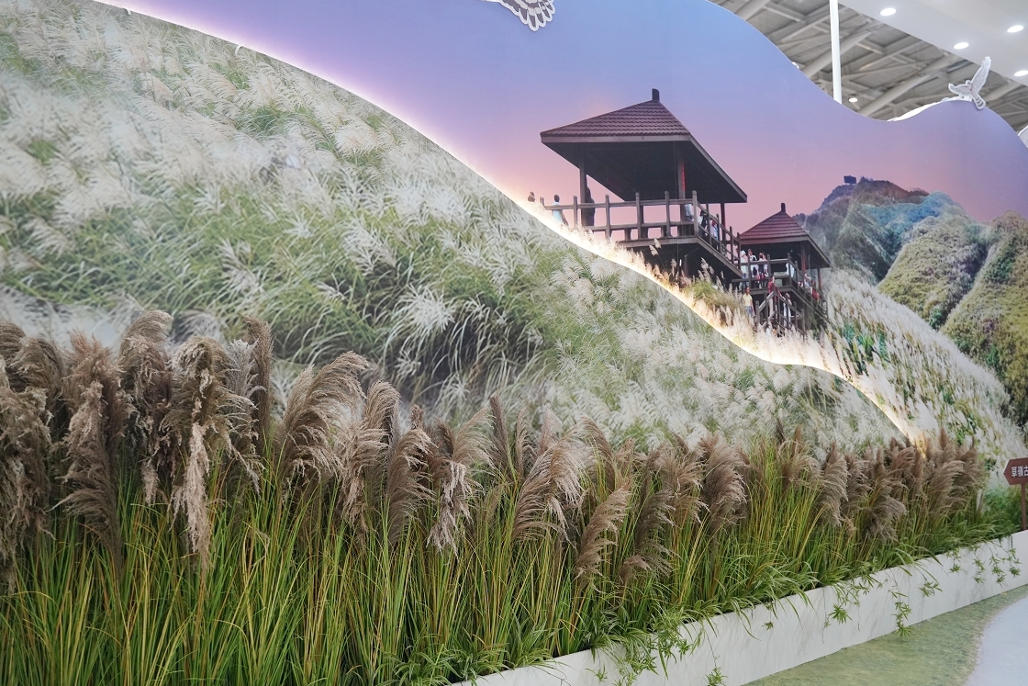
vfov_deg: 43.6
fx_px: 857
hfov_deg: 61.9
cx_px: 500
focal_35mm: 30
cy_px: 320
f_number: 2.8
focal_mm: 28
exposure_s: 1/160
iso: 1600
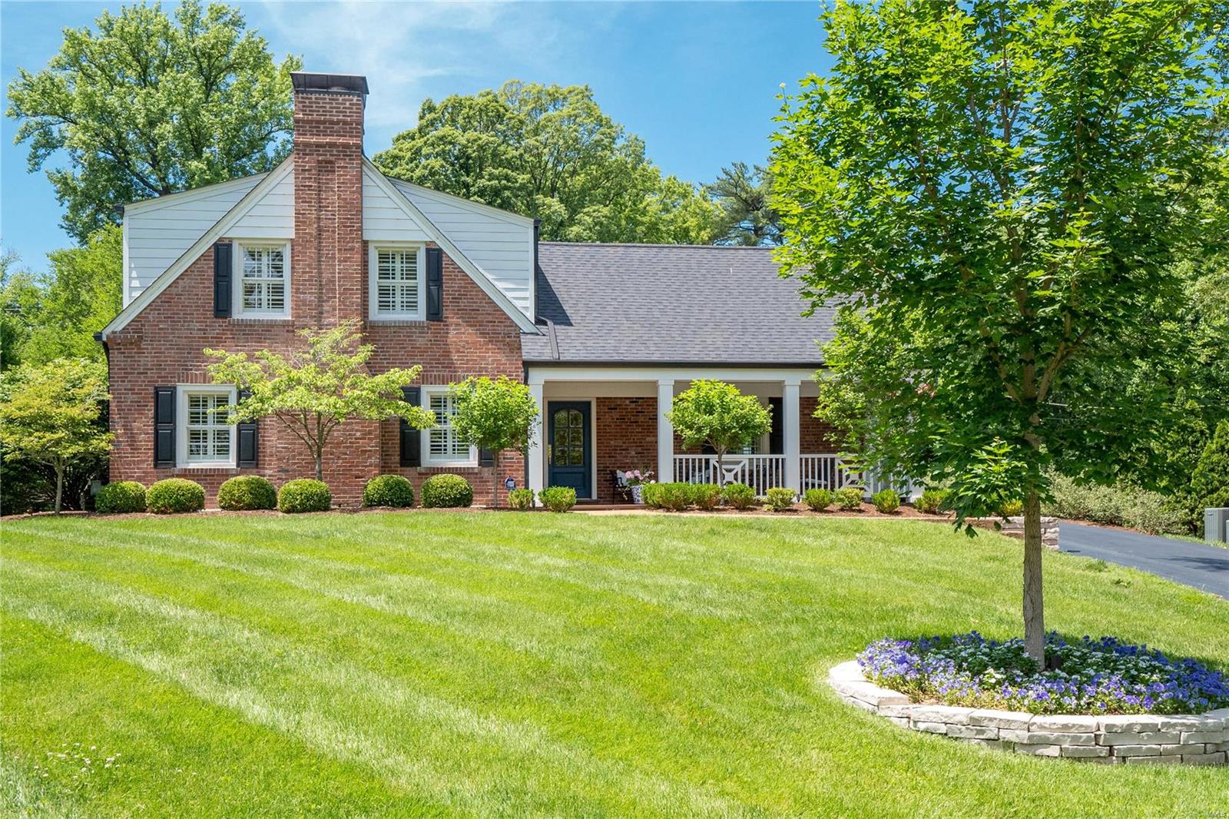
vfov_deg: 36.9
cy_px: 410
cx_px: 614
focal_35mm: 36
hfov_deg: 53.1
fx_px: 1229
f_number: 6.3
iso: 400
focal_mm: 18
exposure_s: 1/640
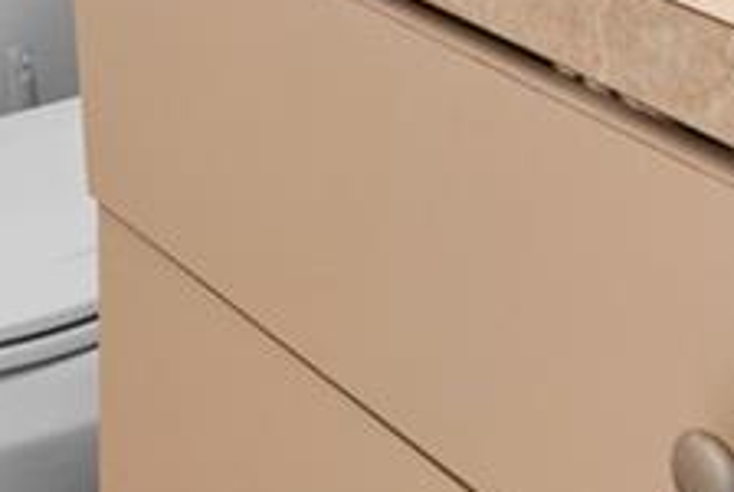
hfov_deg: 18.8
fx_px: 2184
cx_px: 75
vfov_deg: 10.8
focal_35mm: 107
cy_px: -702
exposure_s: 1/8
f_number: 7.1
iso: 320
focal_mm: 15
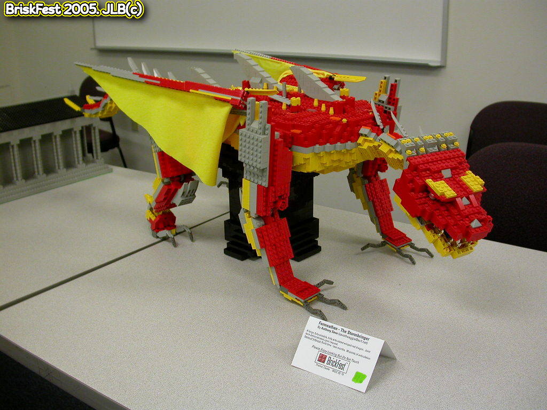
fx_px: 600
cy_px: 205
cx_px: 274
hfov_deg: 49.0
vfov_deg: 37.7
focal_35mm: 38
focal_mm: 7.85
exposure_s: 1/20.2
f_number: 2.6
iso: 100
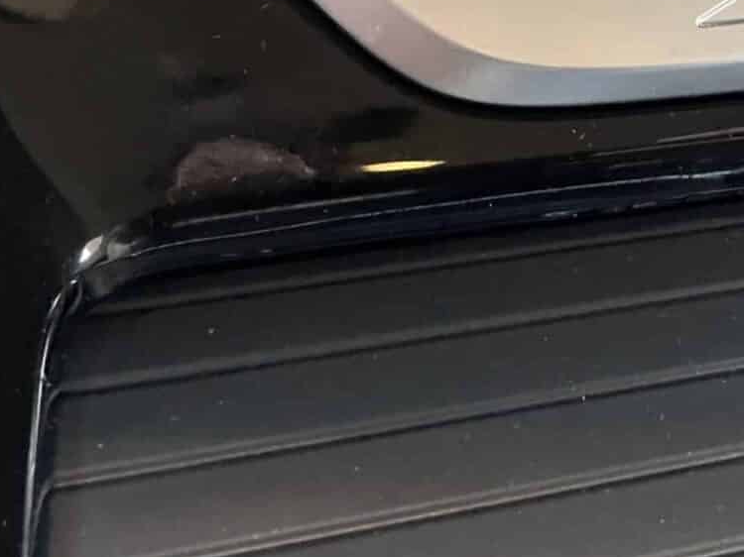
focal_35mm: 71
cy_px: 63
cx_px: 815
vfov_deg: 20.3
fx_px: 1526
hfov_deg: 25.4
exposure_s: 1/29
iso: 640
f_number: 1.6
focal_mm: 4.2
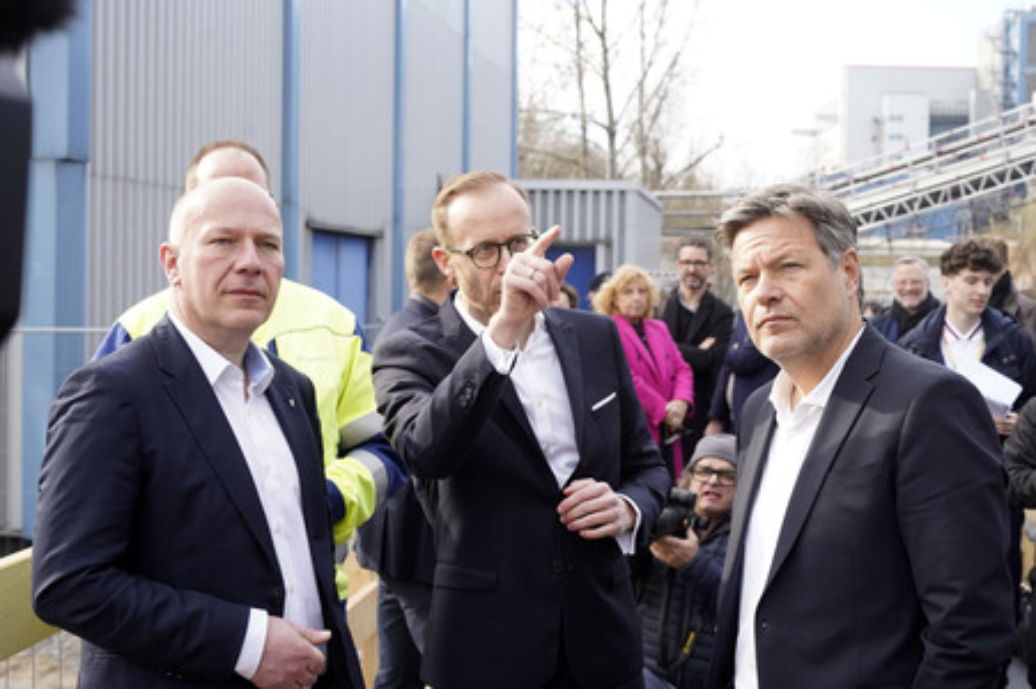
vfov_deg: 29.8
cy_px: 344
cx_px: 518
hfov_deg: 43.6
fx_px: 1294
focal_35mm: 45
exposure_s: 1/200
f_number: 6.3
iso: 320
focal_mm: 45
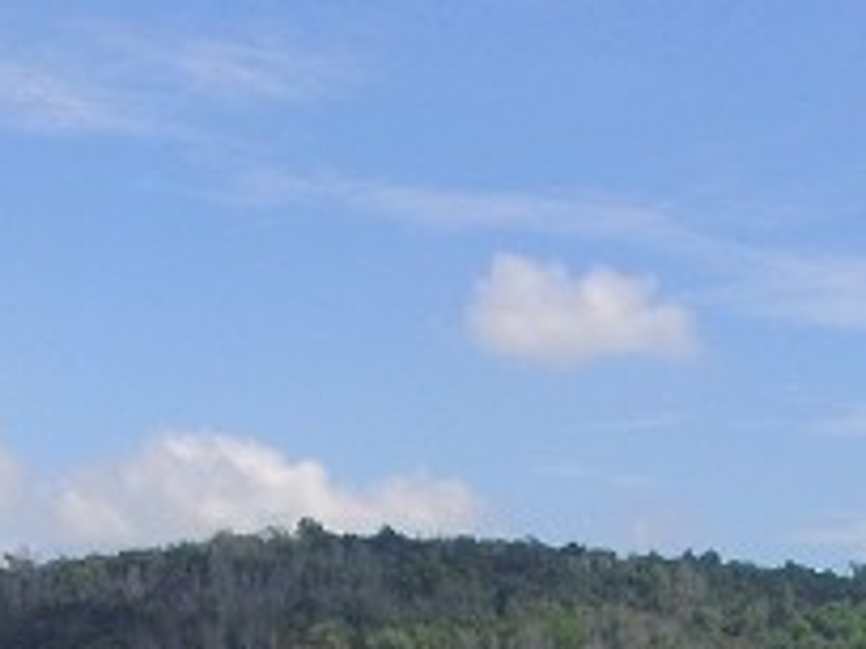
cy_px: 1287
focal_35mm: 96
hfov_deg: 19.5
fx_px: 2402
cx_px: 976
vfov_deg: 13.3
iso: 100
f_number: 2.8
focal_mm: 3.61
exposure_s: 1/1464
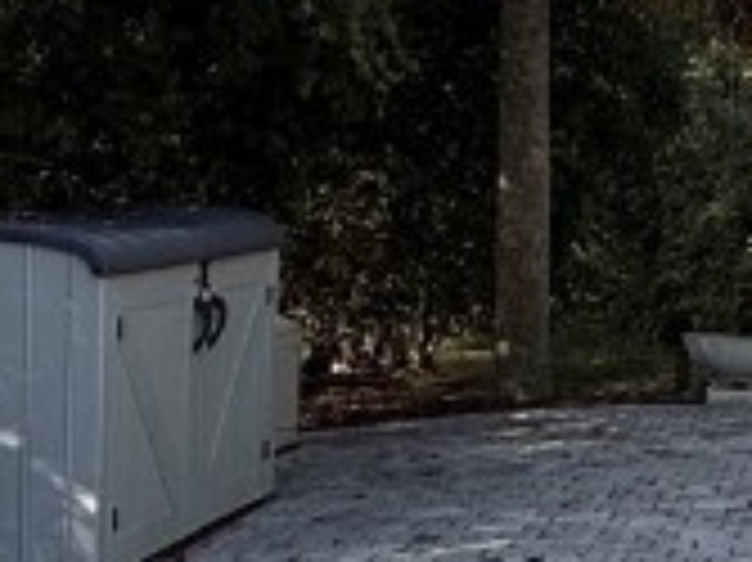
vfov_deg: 17.0
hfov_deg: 19.0
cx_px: 1238
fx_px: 1867
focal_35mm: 86
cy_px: 81
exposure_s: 1/514
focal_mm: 2.22
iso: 50
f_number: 2.2
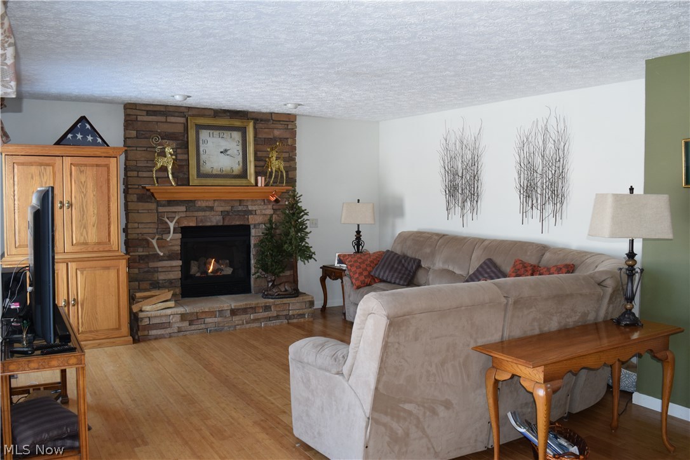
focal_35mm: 32
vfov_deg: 41.7
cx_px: 345
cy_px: 230
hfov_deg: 59.5
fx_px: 604
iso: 800
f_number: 5
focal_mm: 21
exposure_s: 1/100
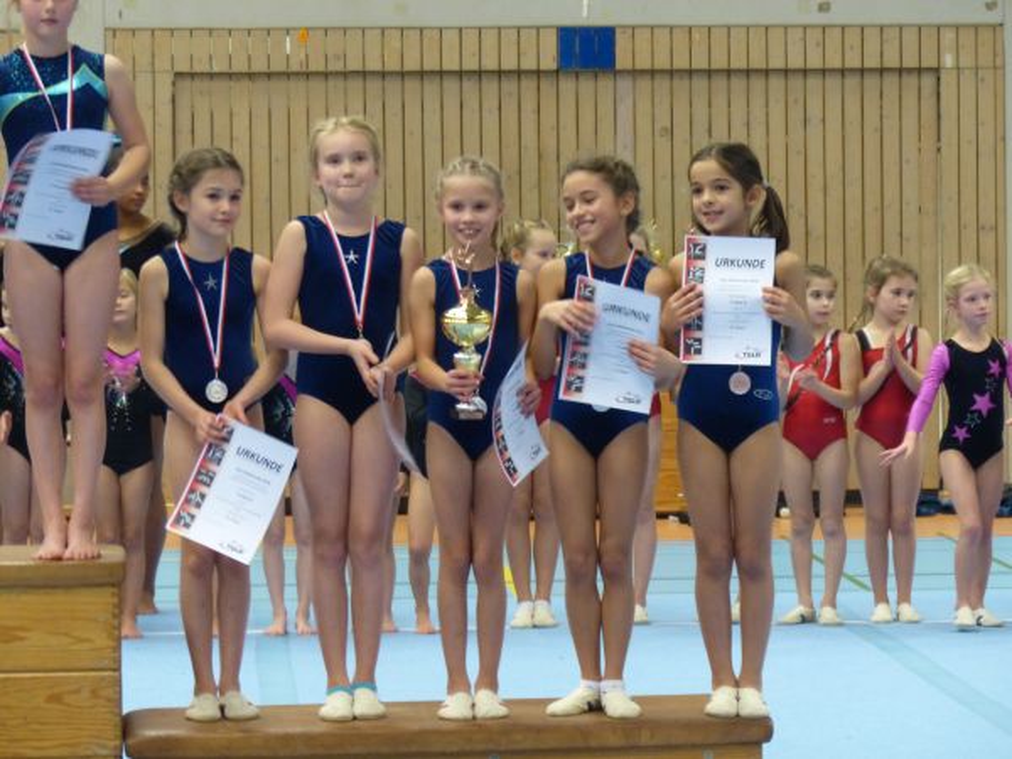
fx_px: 4385
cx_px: 506
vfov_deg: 9.9
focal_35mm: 150
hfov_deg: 13.2
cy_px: 380
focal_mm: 27
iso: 400
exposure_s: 1/30
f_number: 2.8
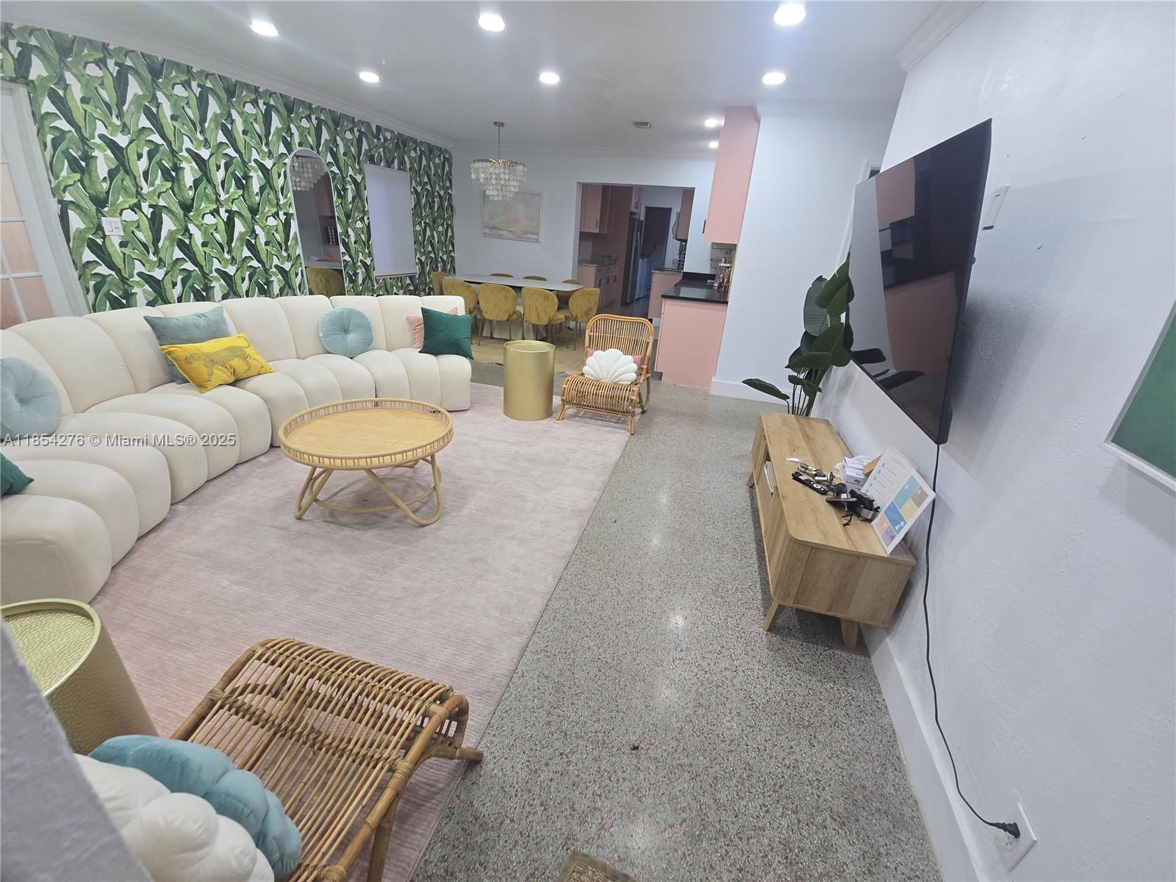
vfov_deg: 89.9
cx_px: 588
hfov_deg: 106.2
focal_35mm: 13
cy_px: 441
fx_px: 442
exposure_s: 1/60
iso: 160
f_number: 2.2
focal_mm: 2.2
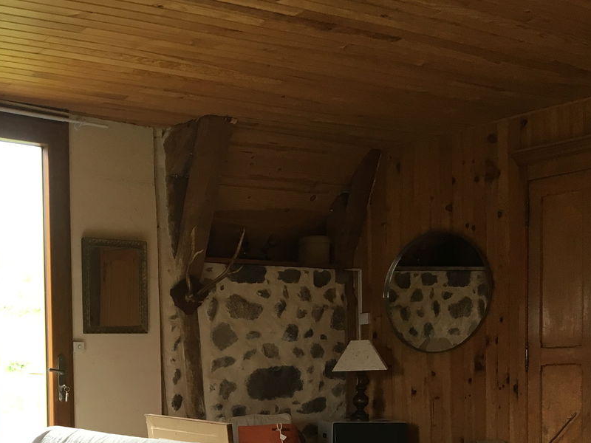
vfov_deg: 24.2
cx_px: 50
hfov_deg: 31.5
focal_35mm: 58
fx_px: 990
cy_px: 437
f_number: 2.2
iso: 40
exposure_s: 1/33
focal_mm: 4.15
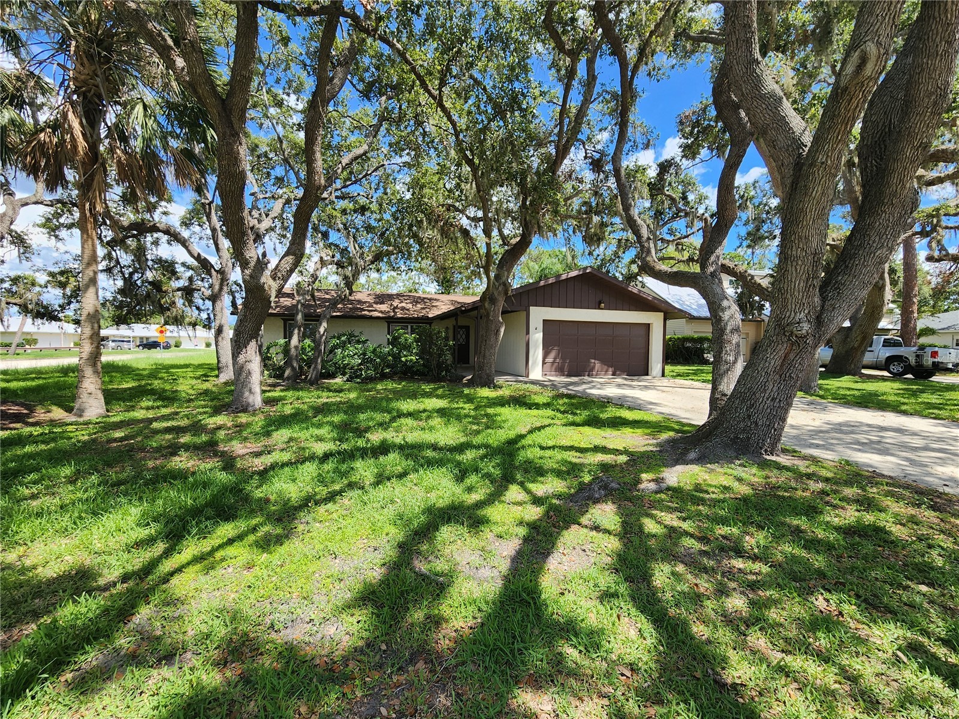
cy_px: 360
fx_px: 360
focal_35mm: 13
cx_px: 480
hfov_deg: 106.2
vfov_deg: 89.9
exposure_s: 1/845
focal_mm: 2.2
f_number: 2.2
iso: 50
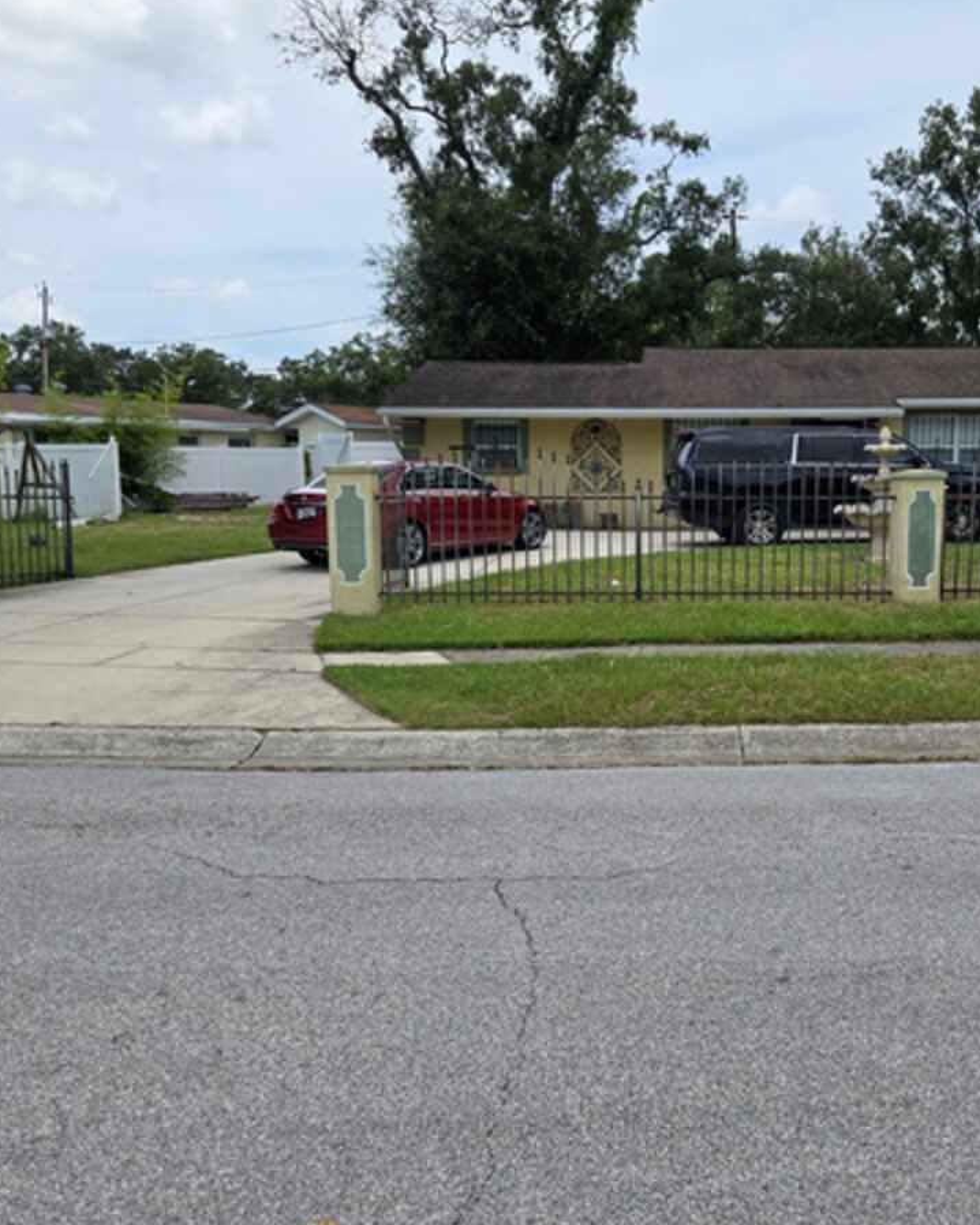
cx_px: 667
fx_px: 1161
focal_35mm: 32
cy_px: 625
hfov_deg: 45.0
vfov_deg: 55.7
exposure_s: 1/1746
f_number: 1.8
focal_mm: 5.4
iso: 25
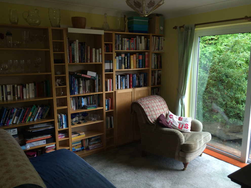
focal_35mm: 31
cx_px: 126
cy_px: 94
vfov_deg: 45.4
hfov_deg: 58.4
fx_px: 225
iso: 32
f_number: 2.2
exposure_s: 1/44
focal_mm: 4.12
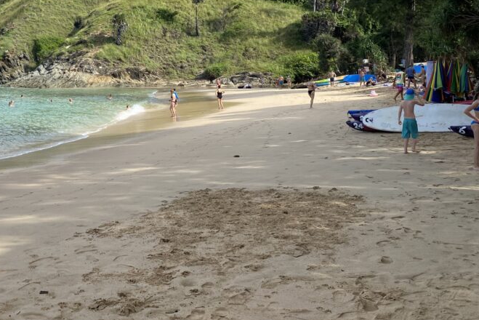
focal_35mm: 42
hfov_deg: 44.9
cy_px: 63
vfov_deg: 31.1
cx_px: 122
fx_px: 559
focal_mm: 4.25
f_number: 1.8
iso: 32
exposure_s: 1/2890
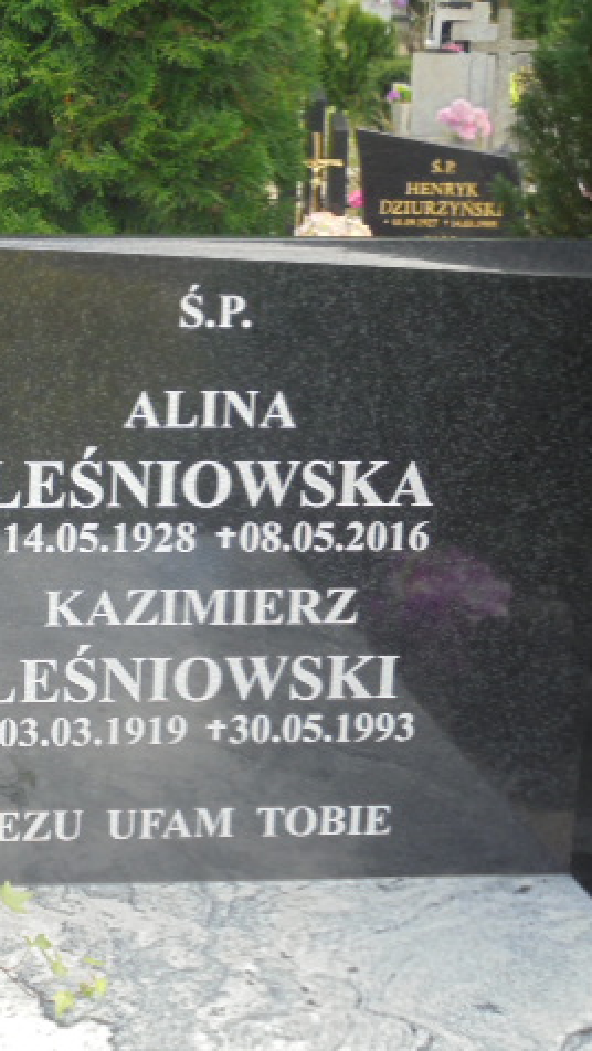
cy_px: 526
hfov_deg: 14.5
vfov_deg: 25.9
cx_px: -18
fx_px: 2287
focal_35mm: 82
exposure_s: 1/60
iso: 100
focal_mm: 10.1
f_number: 5.2
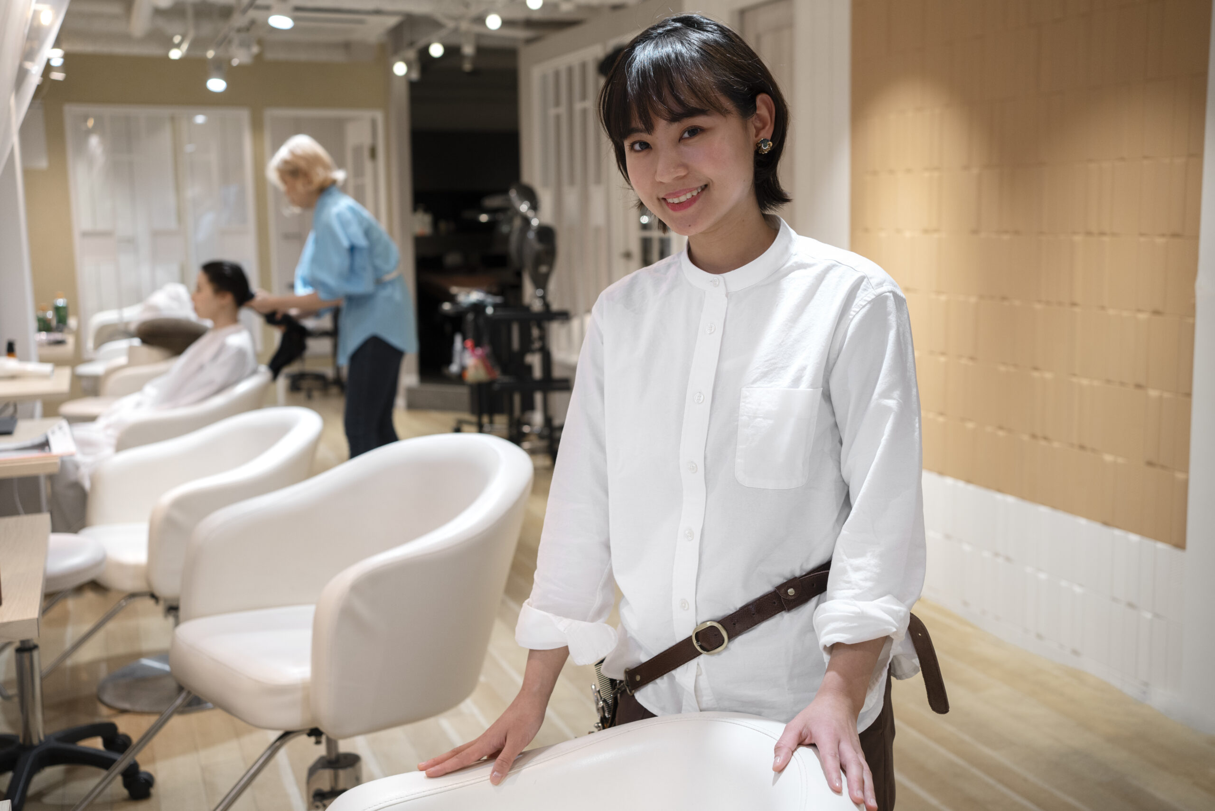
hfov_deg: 54.4
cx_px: 608
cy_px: 406
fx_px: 1181
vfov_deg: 37.9
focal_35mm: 35
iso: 1000
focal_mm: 35
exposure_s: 1/125
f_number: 3.5
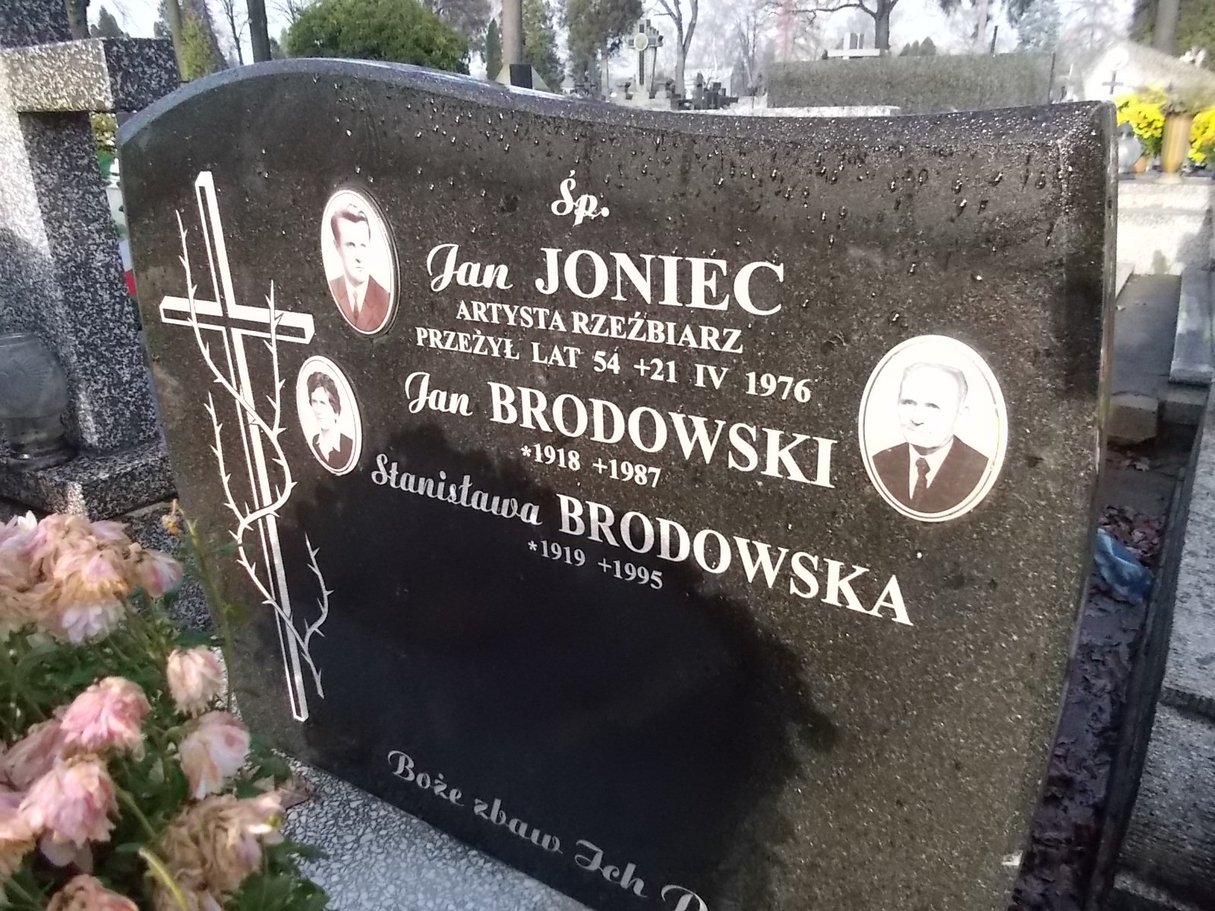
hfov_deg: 67.3
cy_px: 456
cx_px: 608
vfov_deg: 53.1
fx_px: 913
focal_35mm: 26
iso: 400
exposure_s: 1/125
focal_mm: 4.6
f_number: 8
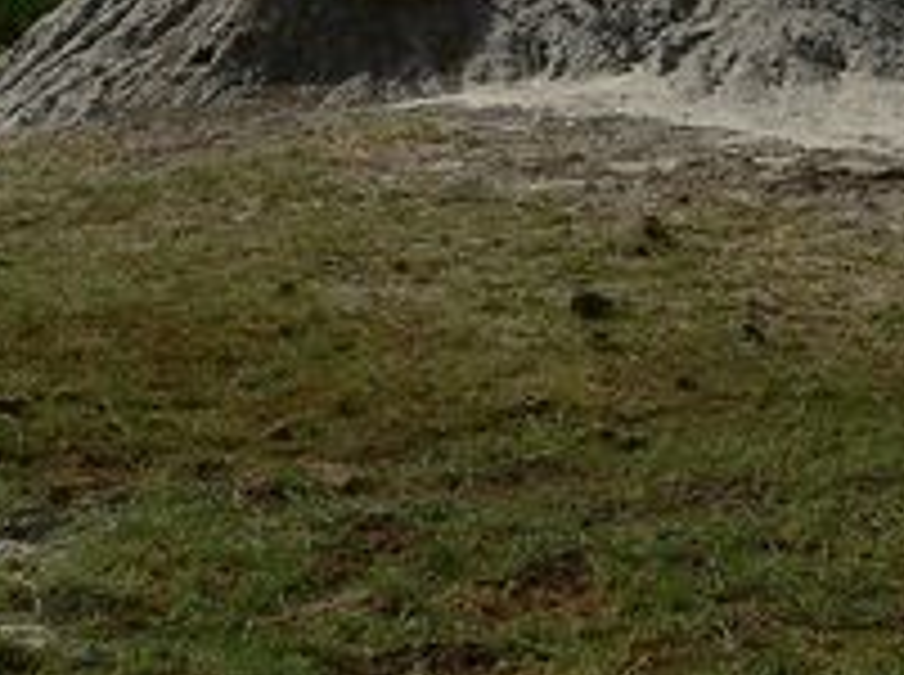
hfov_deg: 13.0
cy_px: -56
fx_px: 3962
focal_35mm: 152
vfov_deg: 9.6
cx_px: 630
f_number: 5.6
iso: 80
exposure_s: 1/1000
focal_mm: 10.2
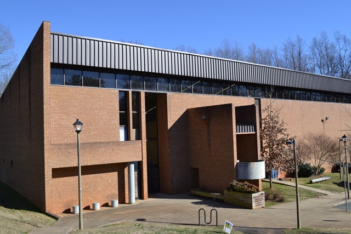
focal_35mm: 33
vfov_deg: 40.0
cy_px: 117
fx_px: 322
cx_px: 176
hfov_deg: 57.2
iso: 100
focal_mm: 22
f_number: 8
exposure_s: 1/160
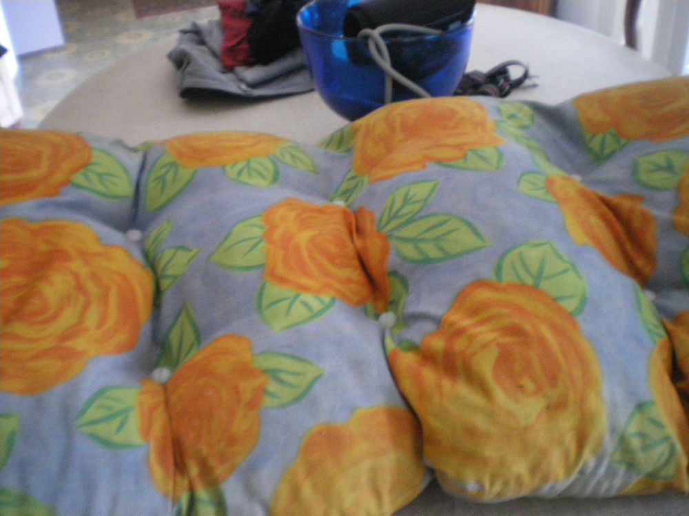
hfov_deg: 51.4
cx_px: 344
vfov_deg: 39.7
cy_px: 258
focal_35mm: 36
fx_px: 717
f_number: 3.1
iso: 800
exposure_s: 1/6
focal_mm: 6.3
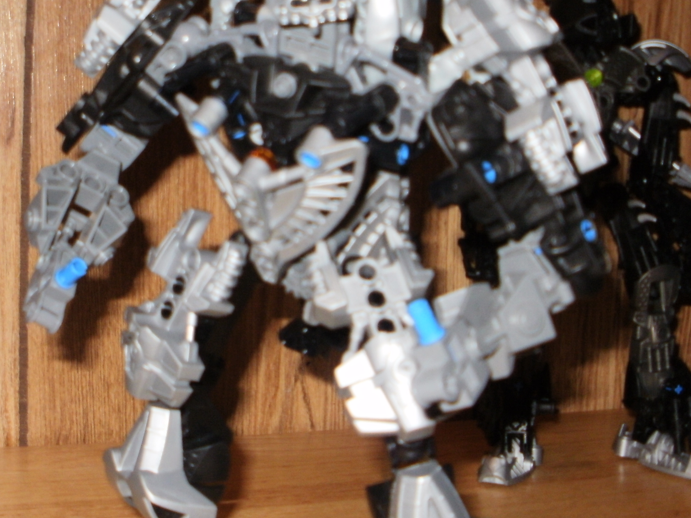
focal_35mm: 61
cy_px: 219
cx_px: 281
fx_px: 1218
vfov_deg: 24.0
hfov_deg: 31.6
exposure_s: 1/30
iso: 125
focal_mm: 6.3
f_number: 3.5
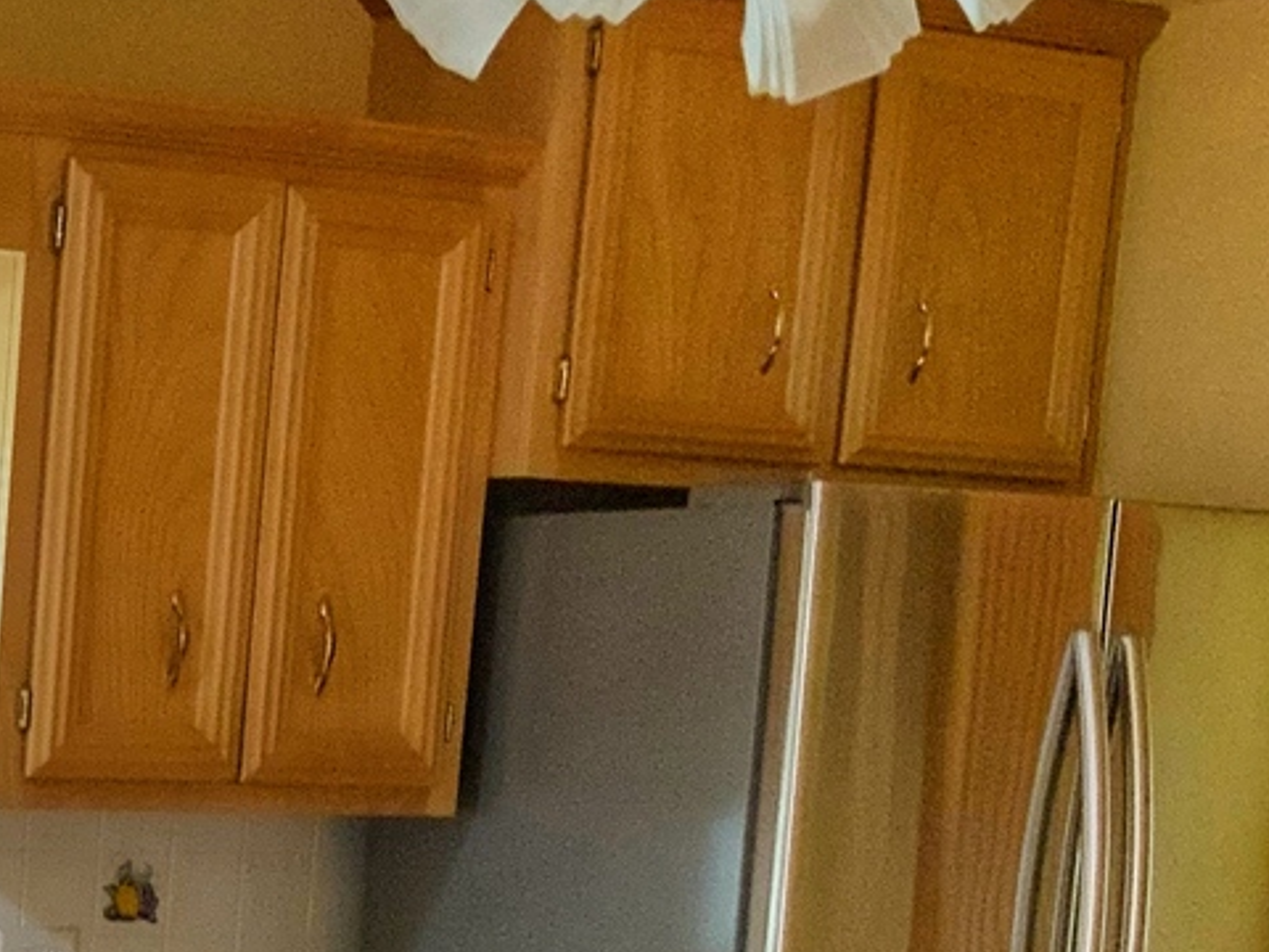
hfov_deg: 20.6
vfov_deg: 16.4
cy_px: 1055
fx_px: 3189
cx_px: -357
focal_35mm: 87
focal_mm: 3
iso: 200
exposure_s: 1/60
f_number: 1.8
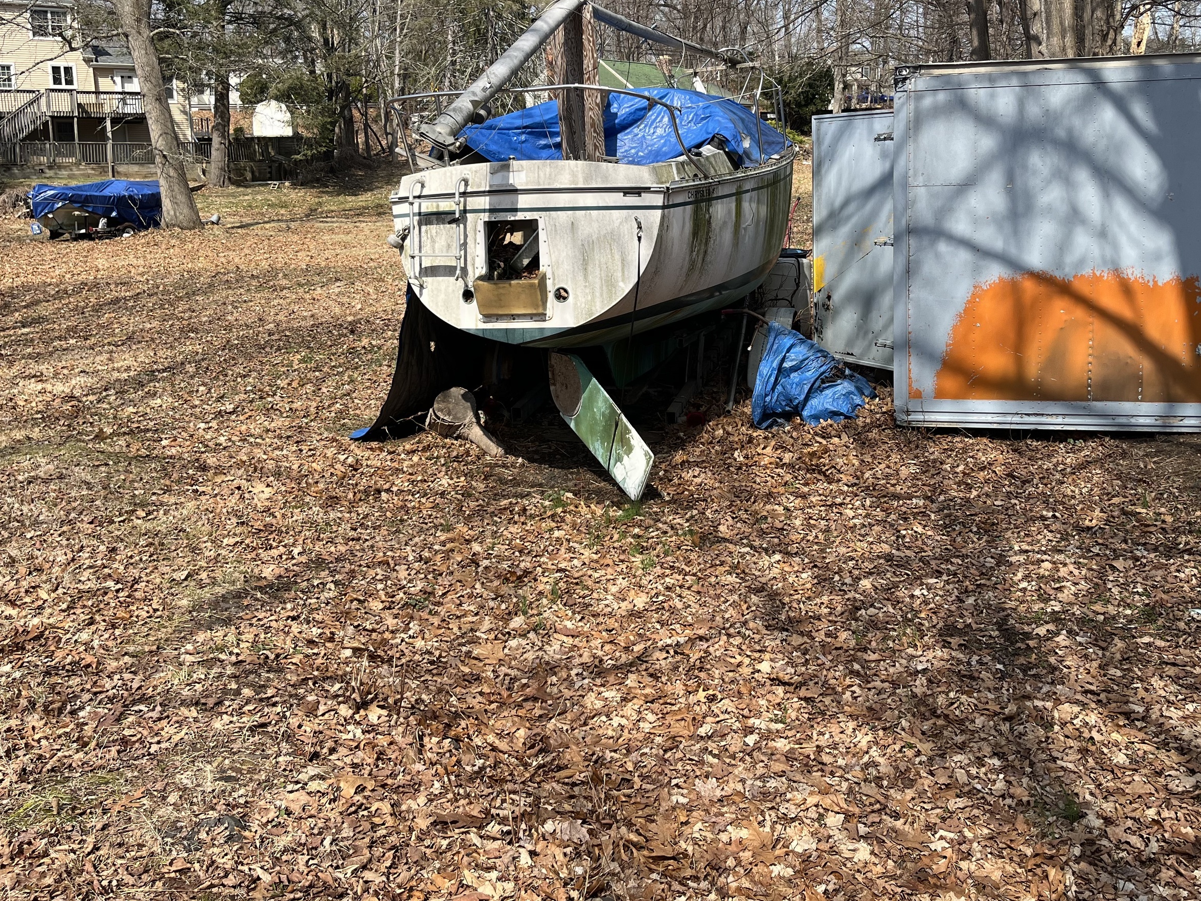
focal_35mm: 34
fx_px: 1180
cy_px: 339
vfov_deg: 41.5
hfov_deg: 53.7
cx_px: 692
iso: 50
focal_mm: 5.1
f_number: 1.6
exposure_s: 1/1992
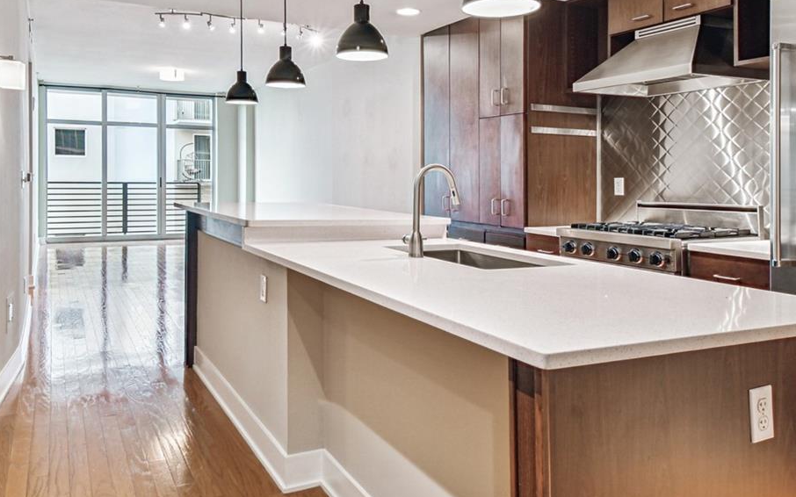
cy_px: 154
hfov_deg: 68.2
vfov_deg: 45.1
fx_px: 586
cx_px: 360
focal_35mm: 27
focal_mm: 10
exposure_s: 1/10
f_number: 7.1
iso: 100
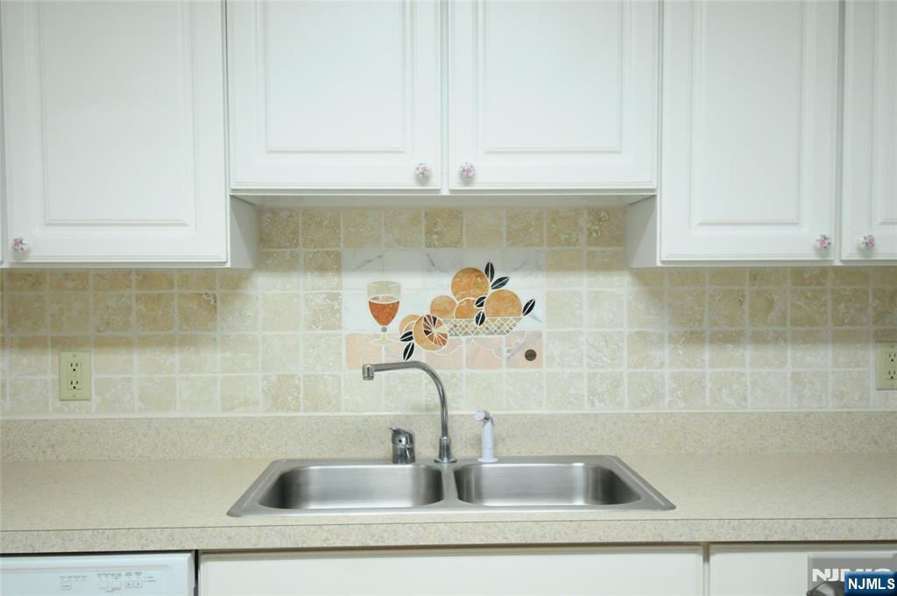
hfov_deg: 53.2
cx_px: 448
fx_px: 896
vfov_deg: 36.8
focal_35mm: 36
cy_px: 298
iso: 2000
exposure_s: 1/30
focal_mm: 24
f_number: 4
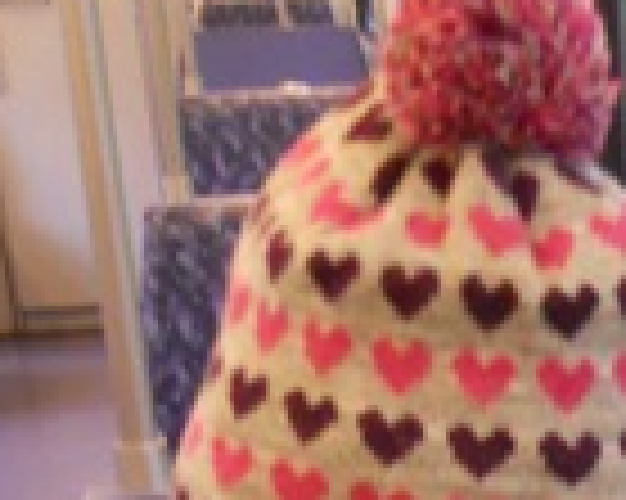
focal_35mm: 126
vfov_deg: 10.6
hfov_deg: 14.5
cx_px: 851
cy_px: 1158
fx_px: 2333
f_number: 2.7
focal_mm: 5
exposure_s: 1/50
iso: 400
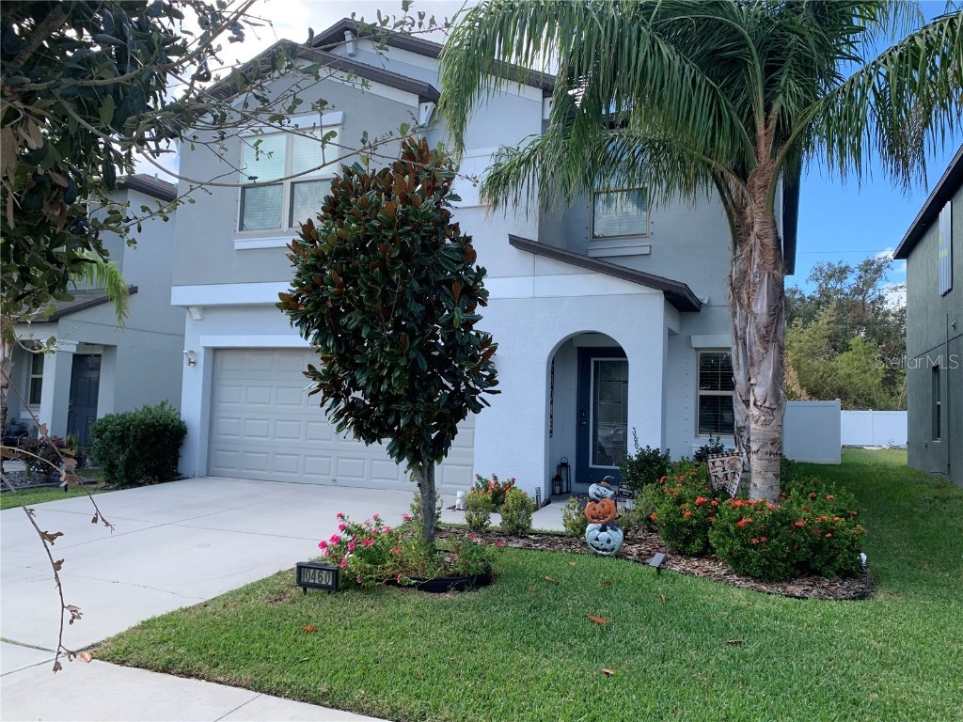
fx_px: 723
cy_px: 361
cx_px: 482
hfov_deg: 67.3
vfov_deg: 53.1
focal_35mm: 26
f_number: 1.8
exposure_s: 1/573
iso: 25
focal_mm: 4.25
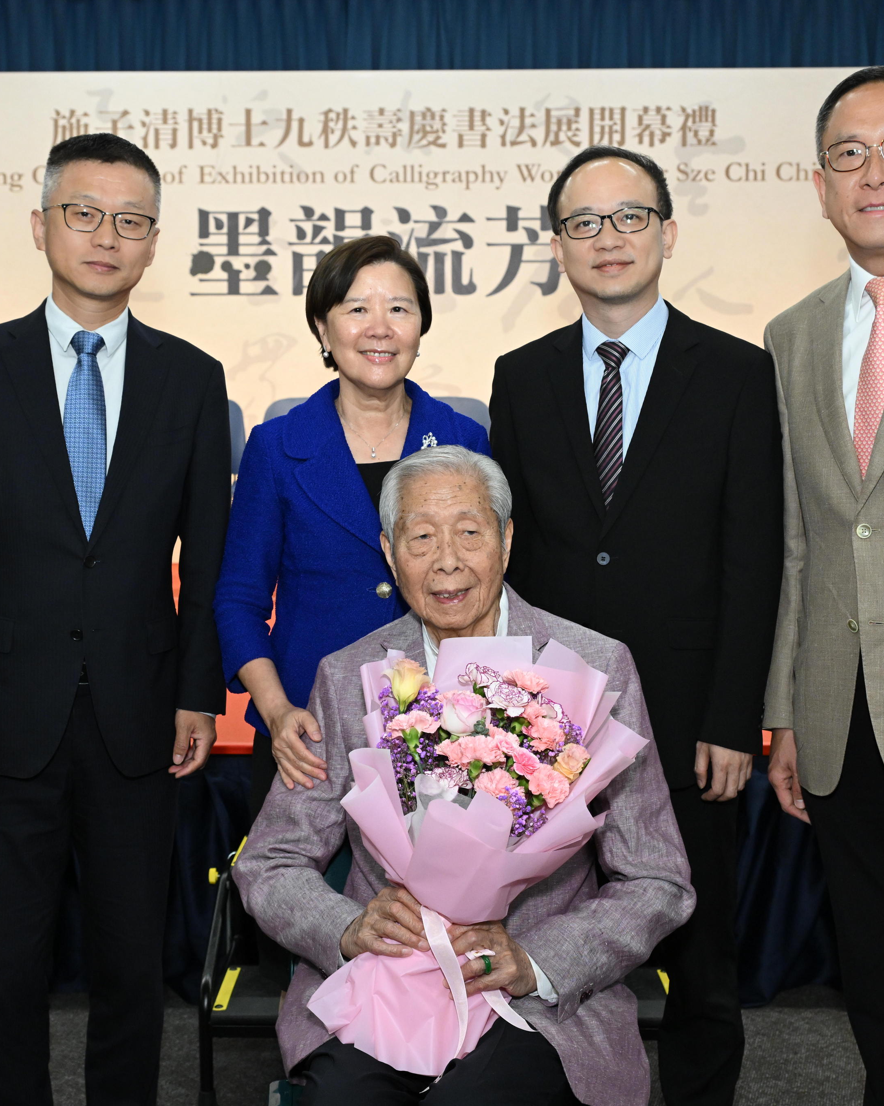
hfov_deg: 30.2
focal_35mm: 50
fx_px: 1635
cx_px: 400
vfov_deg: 37.3
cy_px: 558
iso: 2500
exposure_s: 1/200
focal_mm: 35
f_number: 5.6
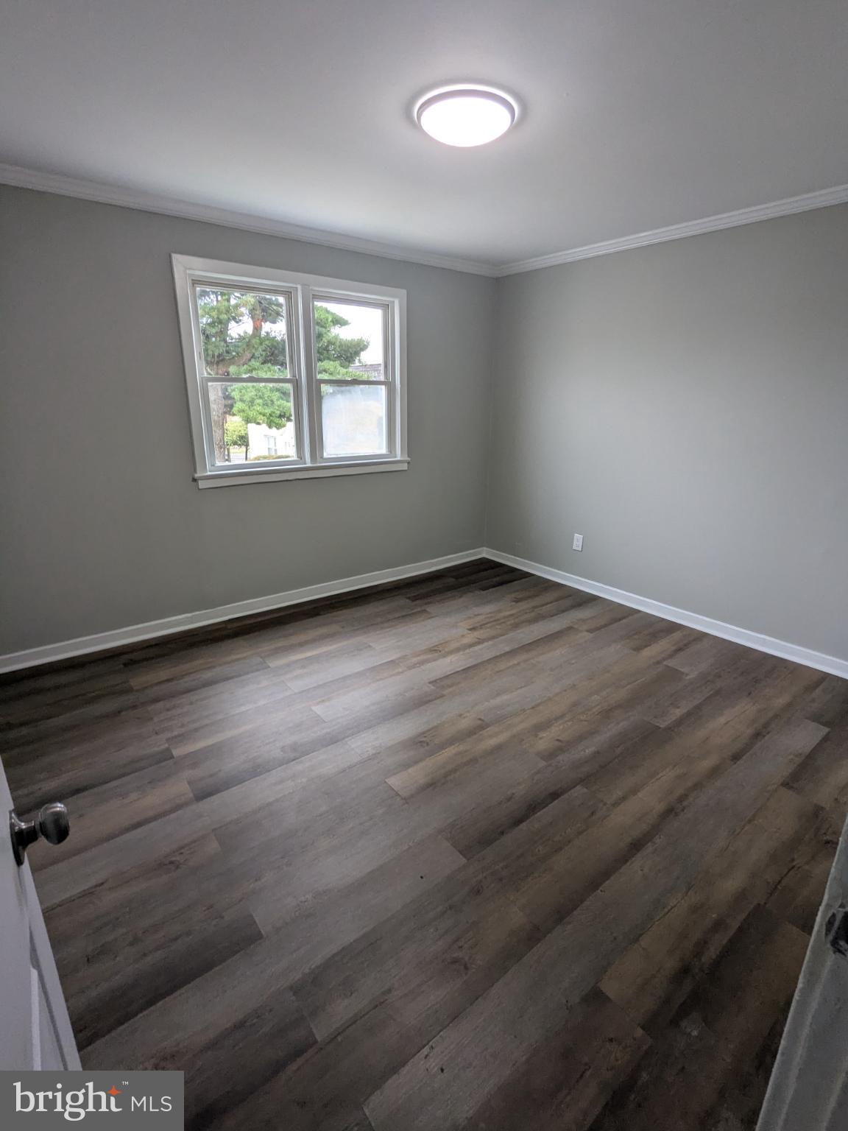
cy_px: 566
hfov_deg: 78.1
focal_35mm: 16
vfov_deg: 94.5
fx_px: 523
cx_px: 424
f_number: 2.2
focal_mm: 2.35
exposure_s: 1/60
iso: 75
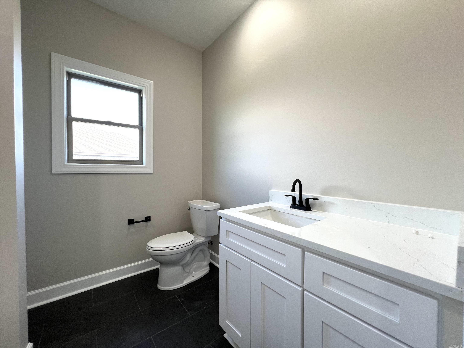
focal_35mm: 13
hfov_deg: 106.2
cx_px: 232
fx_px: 174
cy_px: 174
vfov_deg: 89.9
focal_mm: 1.57
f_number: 1.8
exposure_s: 1/120
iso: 100
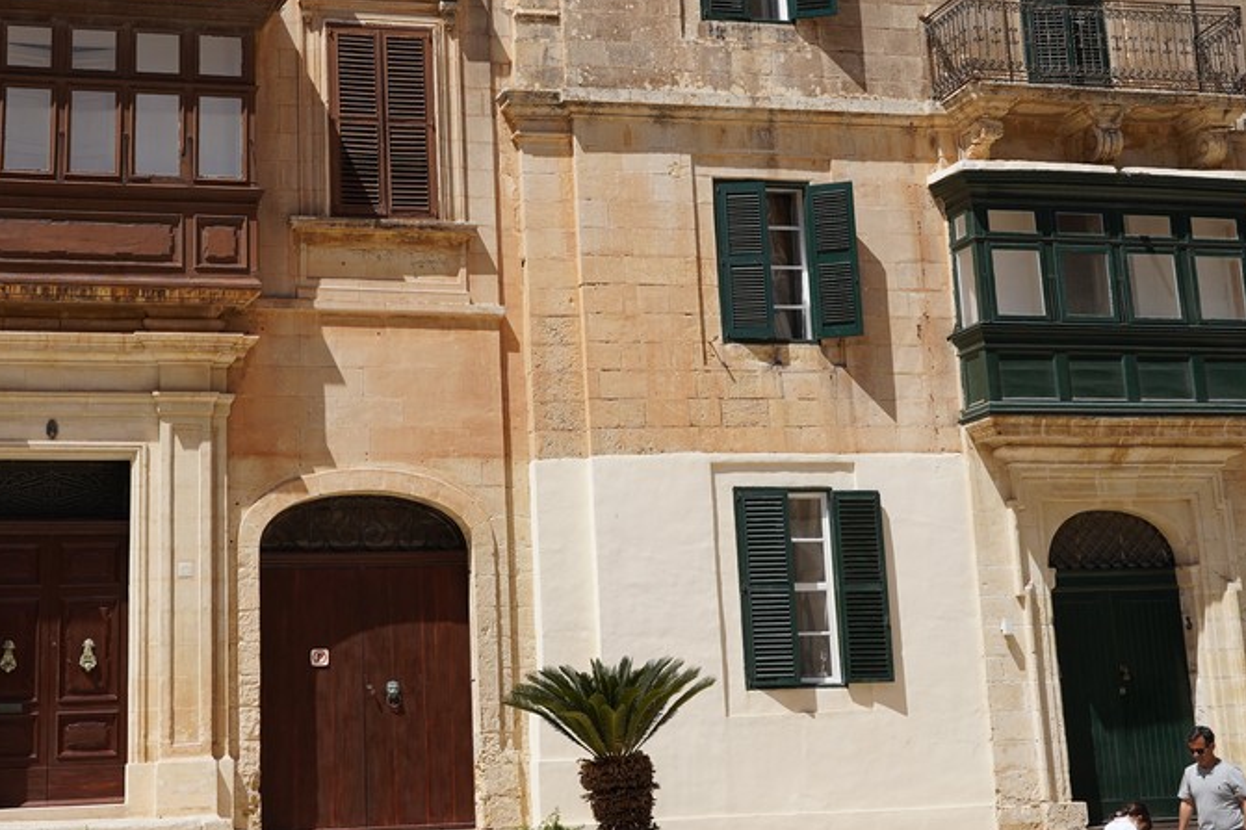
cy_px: 243
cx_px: 500
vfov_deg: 22.8
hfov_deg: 33.8
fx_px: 2041
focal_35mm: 59
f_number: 8
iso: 125
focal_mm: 33
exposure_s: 1/500
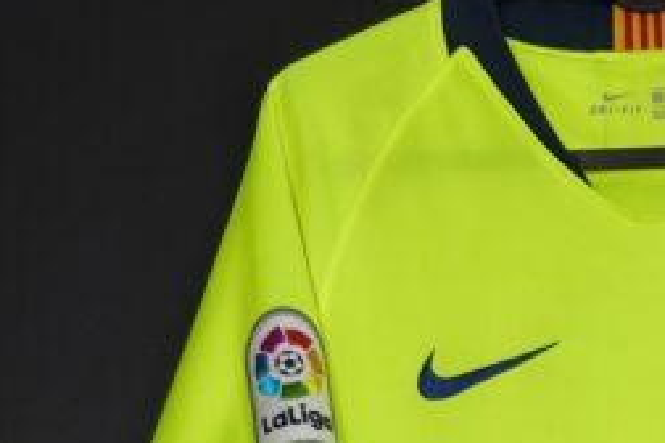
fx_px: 1404
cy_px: 820
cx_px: 660
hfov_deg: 25.4
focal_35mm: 76
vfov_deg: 15.3
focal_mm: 6.57
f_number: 1.6
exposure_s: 1/125
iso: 400
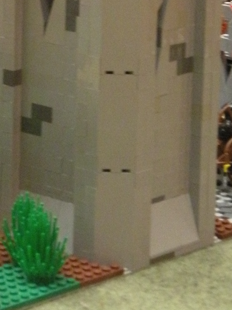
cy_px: -68
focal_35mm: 245
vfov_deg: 8.0
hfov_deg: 6.0
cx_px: -86
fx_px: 2189
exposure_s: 1/15.5
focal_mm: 13.4
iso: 400
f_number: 4
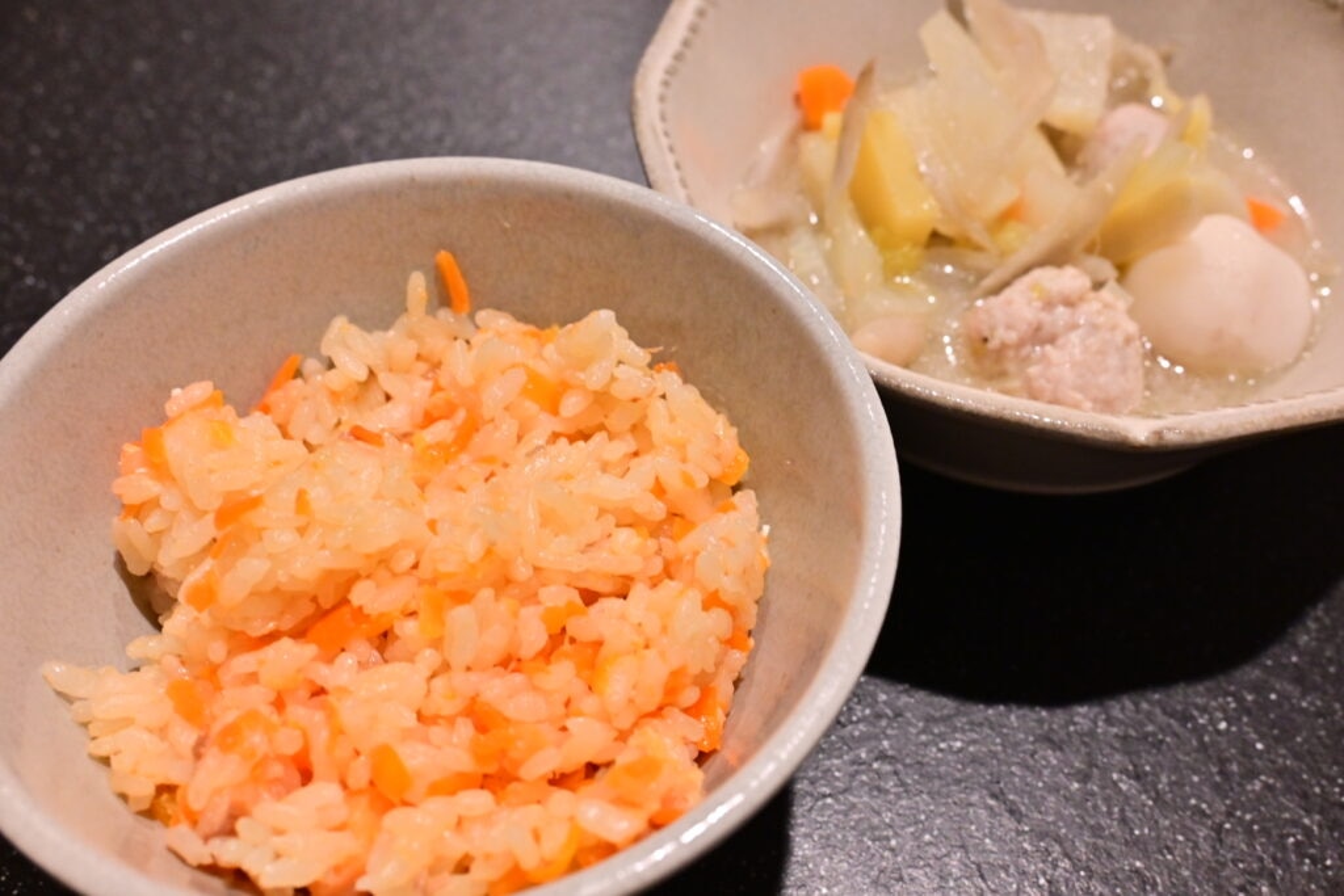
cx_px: 672
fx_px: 1260
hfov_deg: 56.1
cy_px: 448
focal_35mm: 34
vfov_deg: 39.2
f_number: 6.3
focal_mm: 22.5
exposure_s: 1/15
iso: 1000
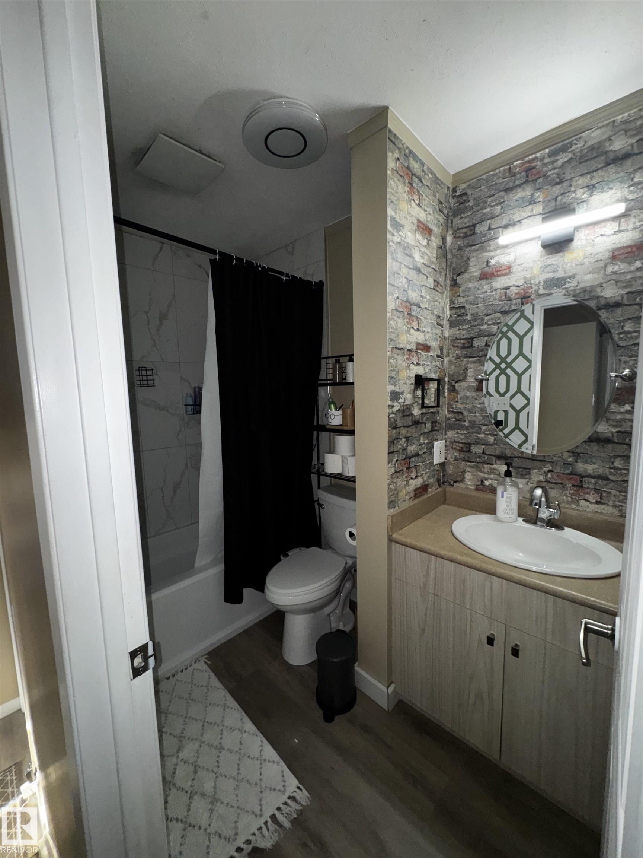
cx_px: 322
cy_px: 429
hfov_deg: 85.7
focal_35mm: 14
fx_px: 347
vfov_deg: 102.1
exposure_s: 1/60
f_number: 2.2
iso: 125
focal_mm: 2.22
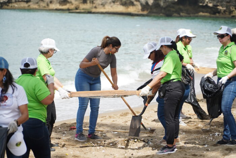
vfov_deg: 8.7
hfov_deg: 13.1
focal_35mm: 157
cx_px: 118
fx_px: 1029
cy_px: 79
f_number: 4.5
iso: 250
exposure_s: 1/1600
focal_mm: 105
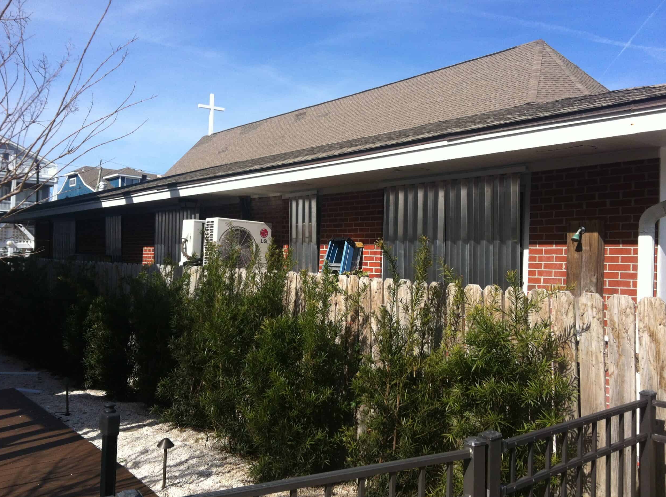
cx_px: 336
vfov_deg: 39.6
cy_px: 251
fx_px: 692
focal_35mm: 36
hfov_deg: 51.4
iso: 80
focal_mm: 3.85
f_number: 2.8
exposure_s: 1/1117
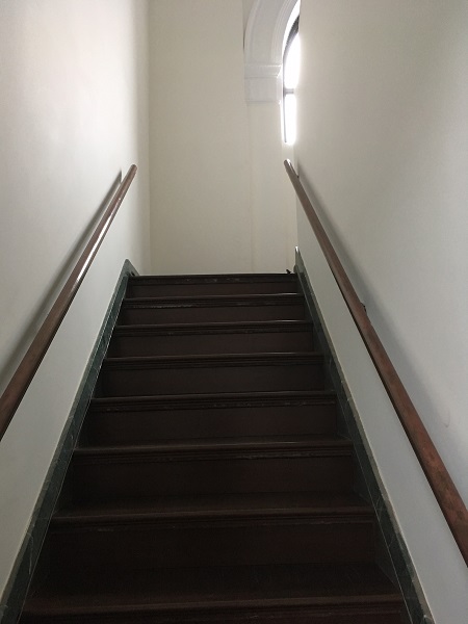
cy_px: 312
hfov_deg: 48.2
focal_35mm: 29
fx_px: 523
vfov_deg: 61.7
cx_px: 234
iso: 200
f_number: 2.2
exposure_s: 1/17
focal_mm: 4.15
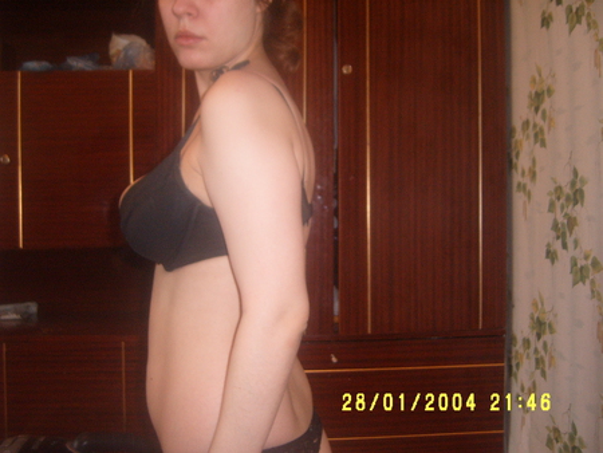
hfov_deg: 50.1
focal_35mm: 37
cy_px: 226
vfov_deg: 38.7
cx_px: 302
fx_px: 645
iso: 141
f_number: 2.9
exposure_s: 1/30
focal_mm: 6.2
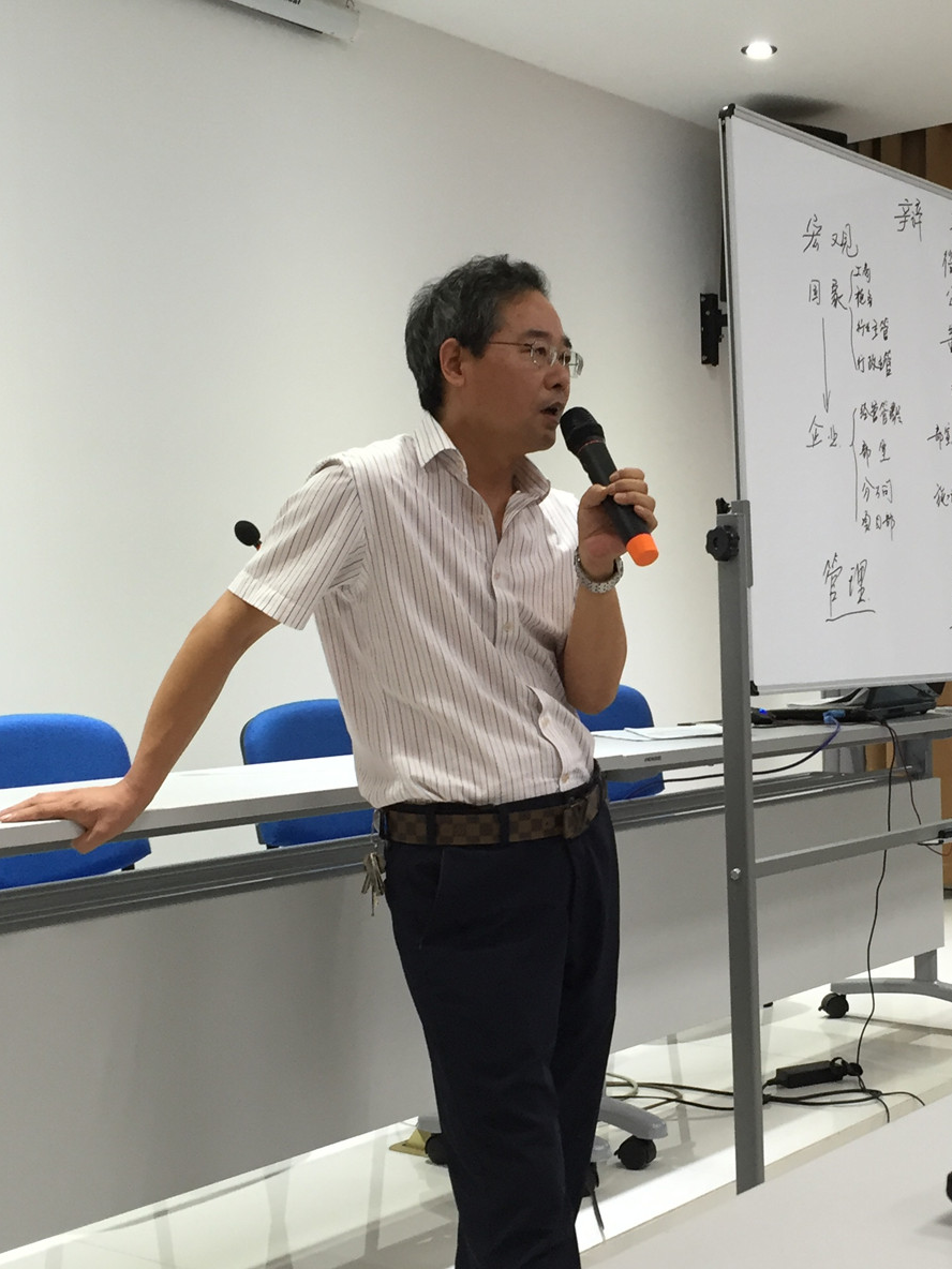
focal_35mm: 49
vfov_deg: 38.9
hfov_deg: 29.2
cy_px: 677
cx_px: 709
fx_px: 1797
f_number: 2.2
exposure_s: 1/33
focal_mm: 4.15
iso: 80
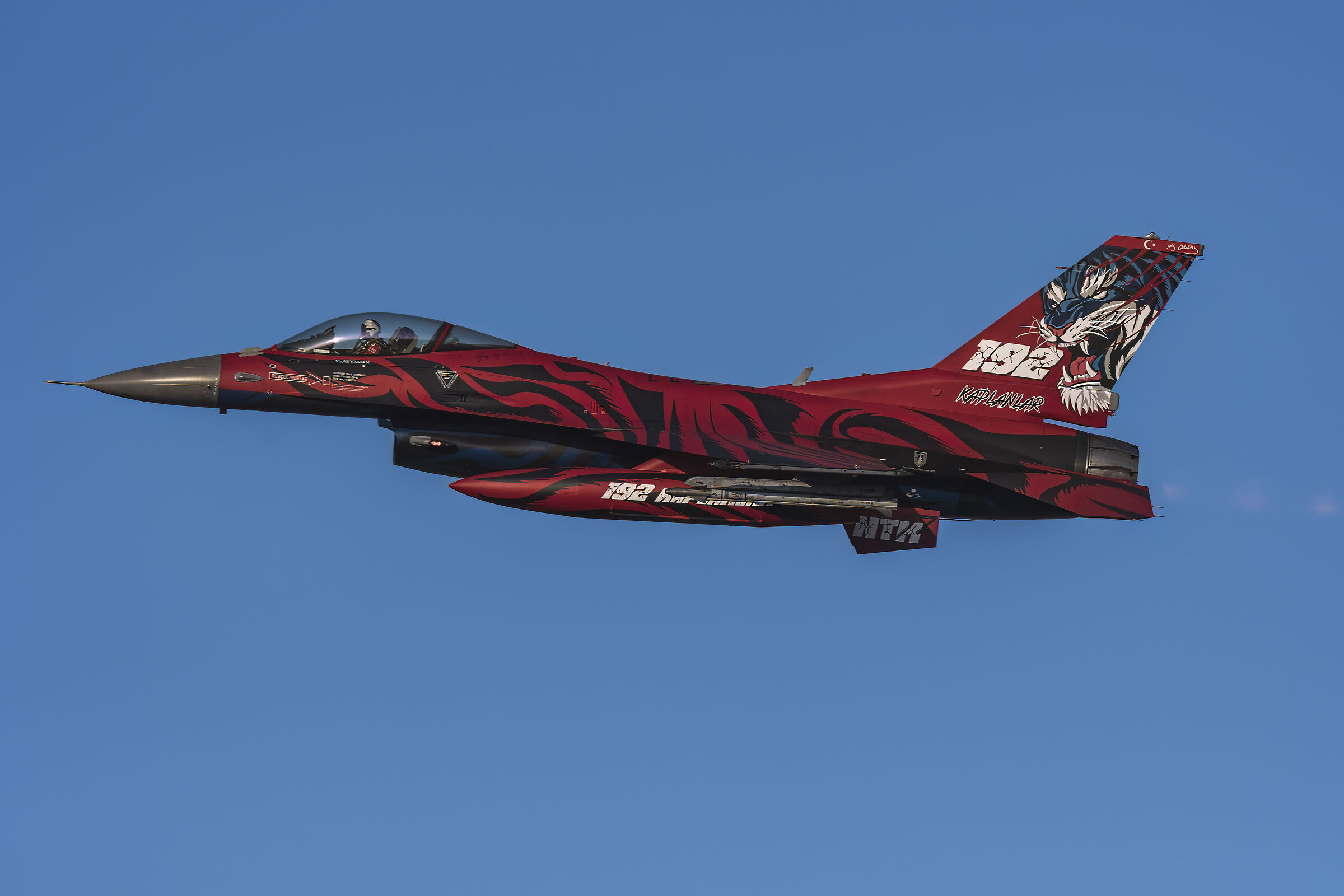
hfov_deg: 5.3
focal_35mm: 390
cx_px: 672
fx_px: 14559
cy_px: 448
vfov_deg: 3.5
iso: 320
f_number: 7.1
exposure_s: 1/1600
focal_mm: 260
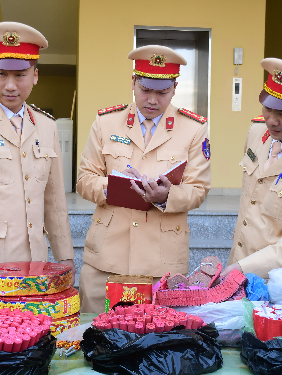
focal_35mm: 59
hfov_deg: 24.9
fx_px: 638
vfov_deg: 32.8
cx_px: 117
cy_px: 188
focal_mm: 27
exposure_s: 1/200
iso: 320
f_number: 6.3
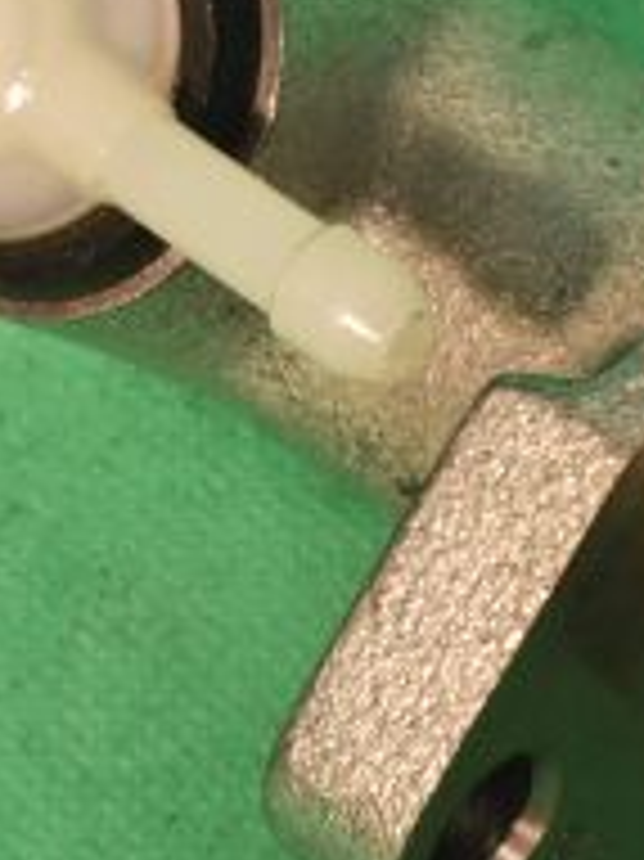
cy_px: 293
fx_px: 5414
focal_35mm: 218
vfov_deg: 9.1
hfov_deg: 6.8
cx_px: 405
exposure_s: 1/80
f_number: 18
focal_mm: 48
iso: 2200
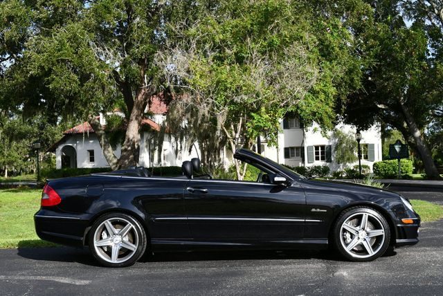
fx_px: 591
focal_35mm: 48
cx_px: 222
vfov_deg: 28.1
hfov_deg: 41.1
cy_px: 148
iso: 110
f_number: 8
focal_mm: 24
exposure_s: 1/250
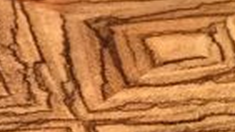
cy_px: 307
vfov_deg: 5.1
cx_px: -250
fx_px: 1432
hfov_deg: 8.8
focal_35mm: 230
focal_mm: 4.15
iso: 200
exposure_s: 1/30
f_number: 2.2
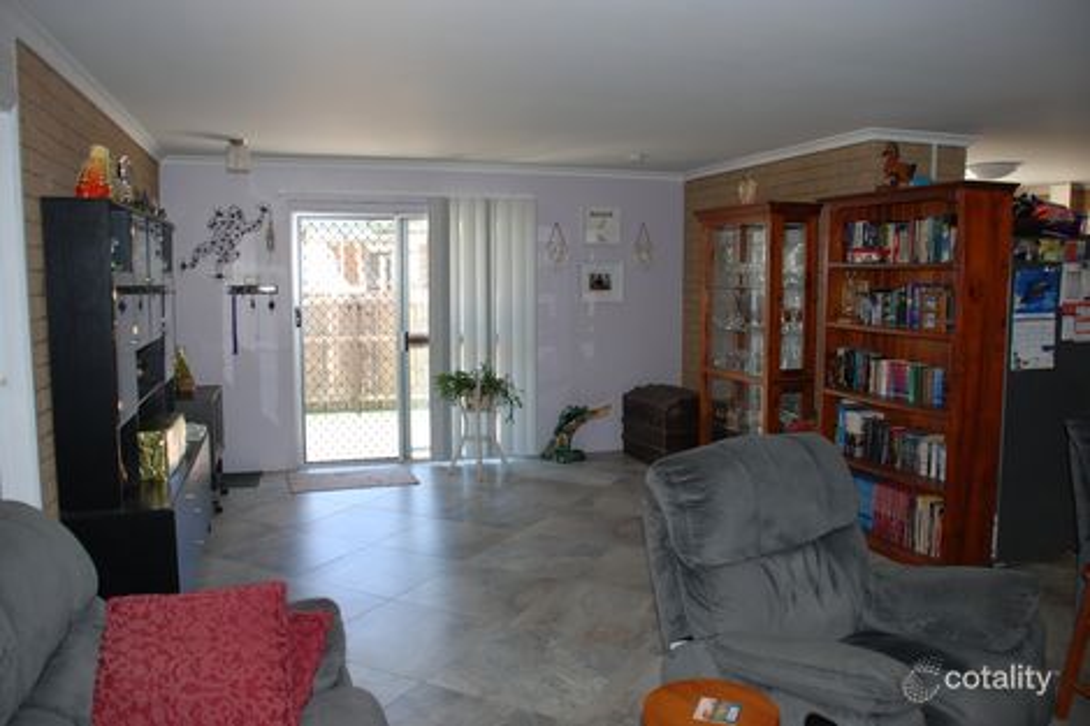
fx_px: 817
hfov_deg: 67.4
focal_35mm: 27
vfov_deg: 47.9
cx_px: 545
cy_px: 363
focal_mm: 18
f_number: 3.5
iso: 200
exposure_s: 1/60
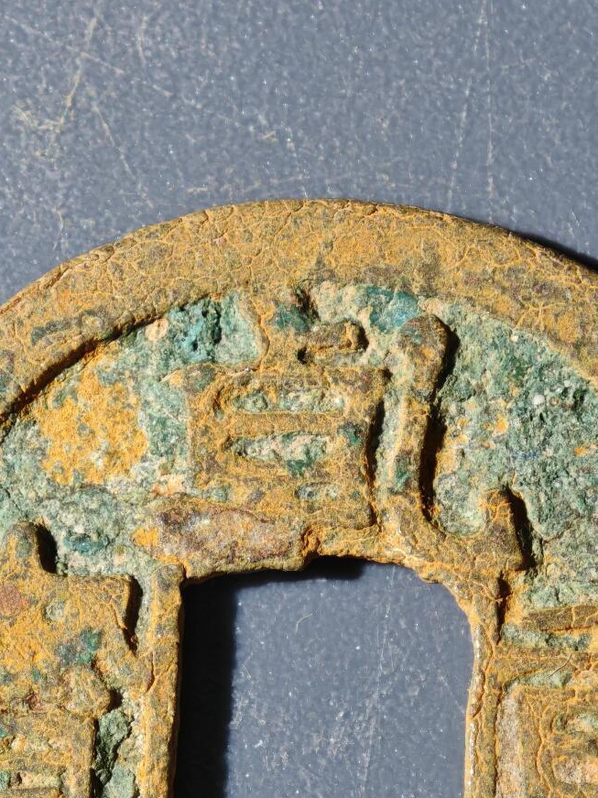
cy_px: 760
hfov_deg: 6.9
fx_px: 4953
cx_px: 313
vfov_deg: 9.2
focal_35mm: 215
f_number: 2
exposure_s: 1/100
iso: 320
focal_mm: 9
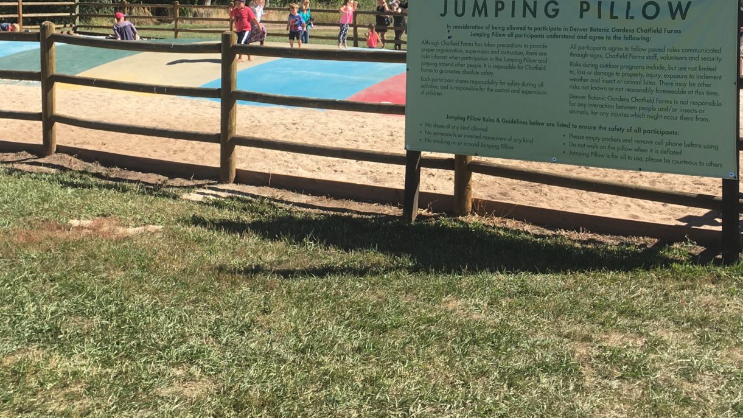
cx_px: 397
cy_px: 10
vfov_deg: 21.9
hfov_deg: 39.1
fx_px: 1044
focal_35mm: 53
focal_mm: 4.15
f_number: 2.2
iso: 25
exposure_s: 1/1026
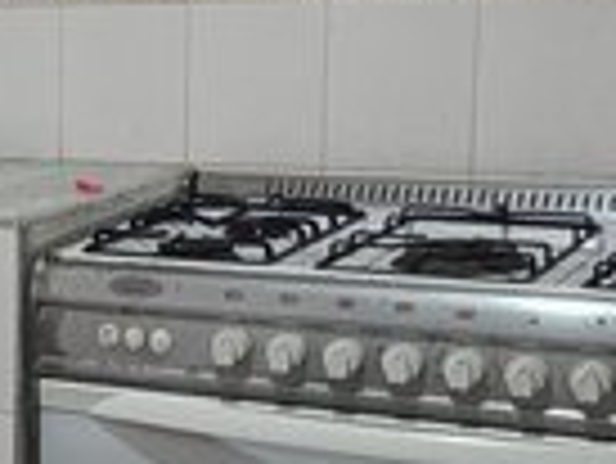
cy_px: 293
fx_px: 1906
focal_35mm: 107
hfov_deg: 15.4
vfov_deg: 13.8
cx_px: -542
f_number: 1.6
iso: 1000
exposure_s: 1/50
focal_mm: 6.14
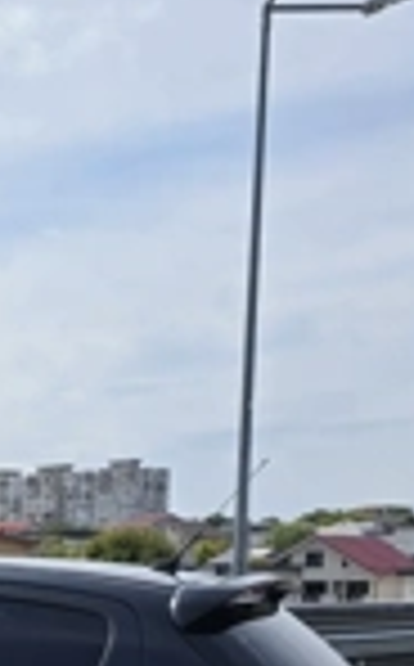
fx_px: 1196
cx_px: -104
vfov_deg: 28.0
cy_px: 756
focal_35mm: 66
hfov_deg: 18.5
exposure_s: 1/1358
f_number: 1.7
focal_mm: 6.3
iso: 12
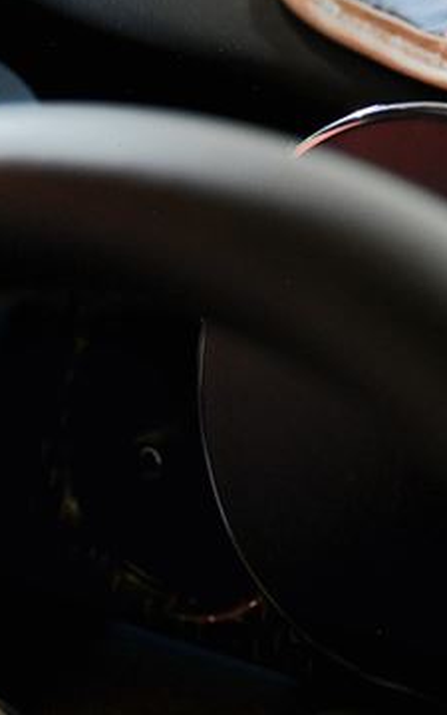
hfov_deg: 9.9
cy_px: 94
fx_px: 2319
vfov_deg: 17.3
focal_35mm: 119
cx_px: 995
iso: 2000
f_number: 2.8
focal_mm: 41
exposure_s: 1/160
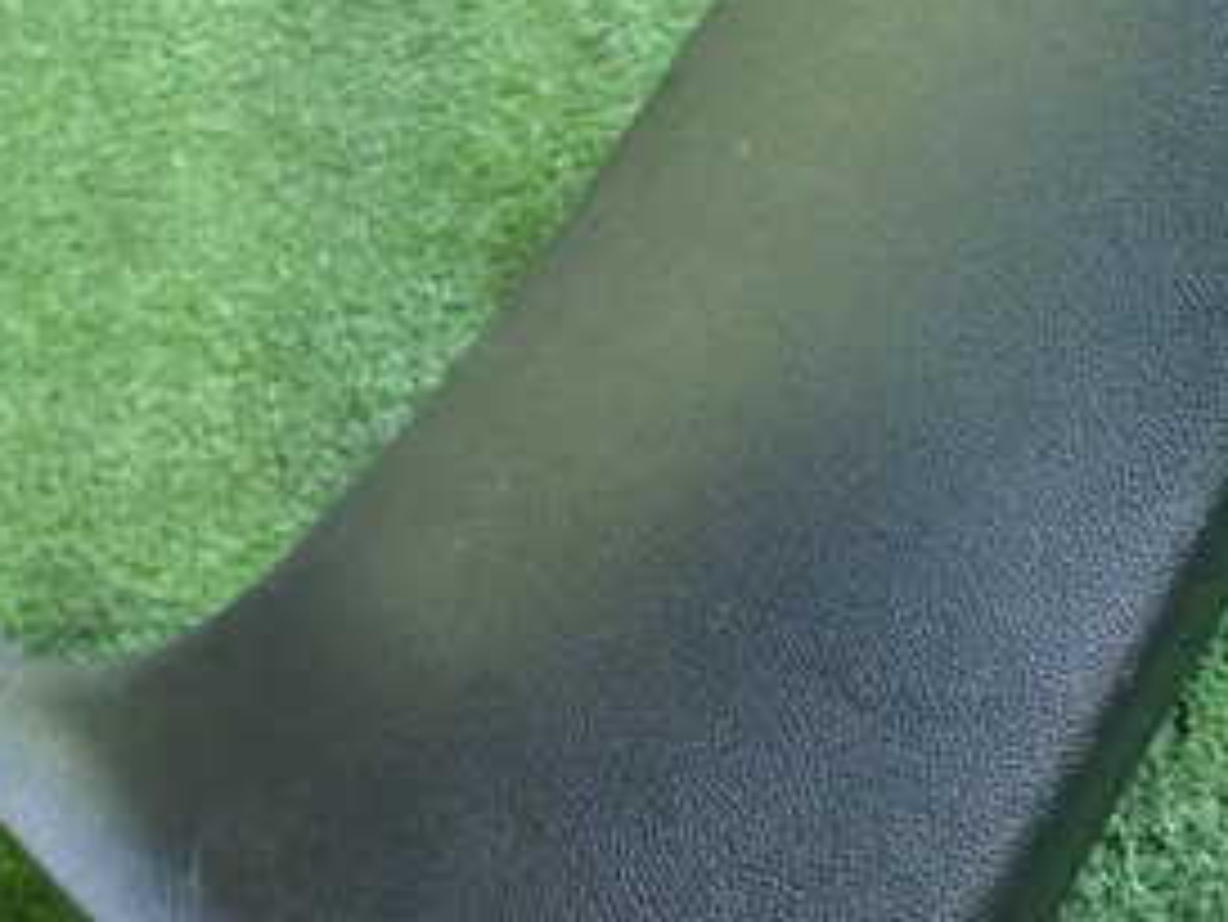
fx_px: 1952
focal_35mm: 55
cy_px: 855
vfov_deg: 25.6
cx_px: 652
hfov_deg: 34.9
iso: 800
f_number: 2
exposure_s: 1/30
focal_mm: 4.5
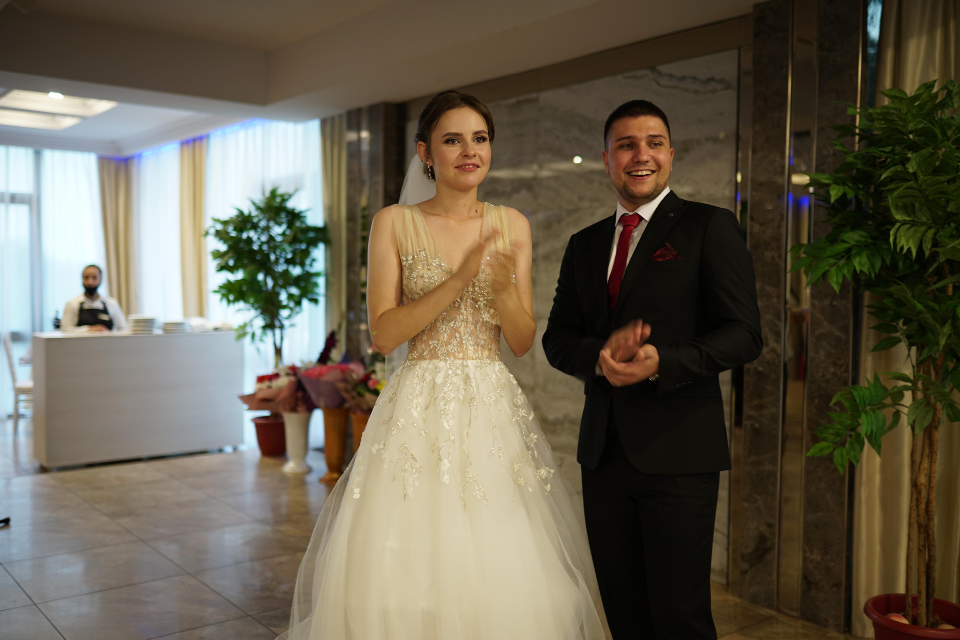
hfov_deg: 54.4
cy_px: 320
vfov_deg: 37.9
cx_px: 480
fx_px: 933
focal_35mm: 35
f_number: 1.6
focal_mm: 35
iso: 100
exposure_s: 1/25
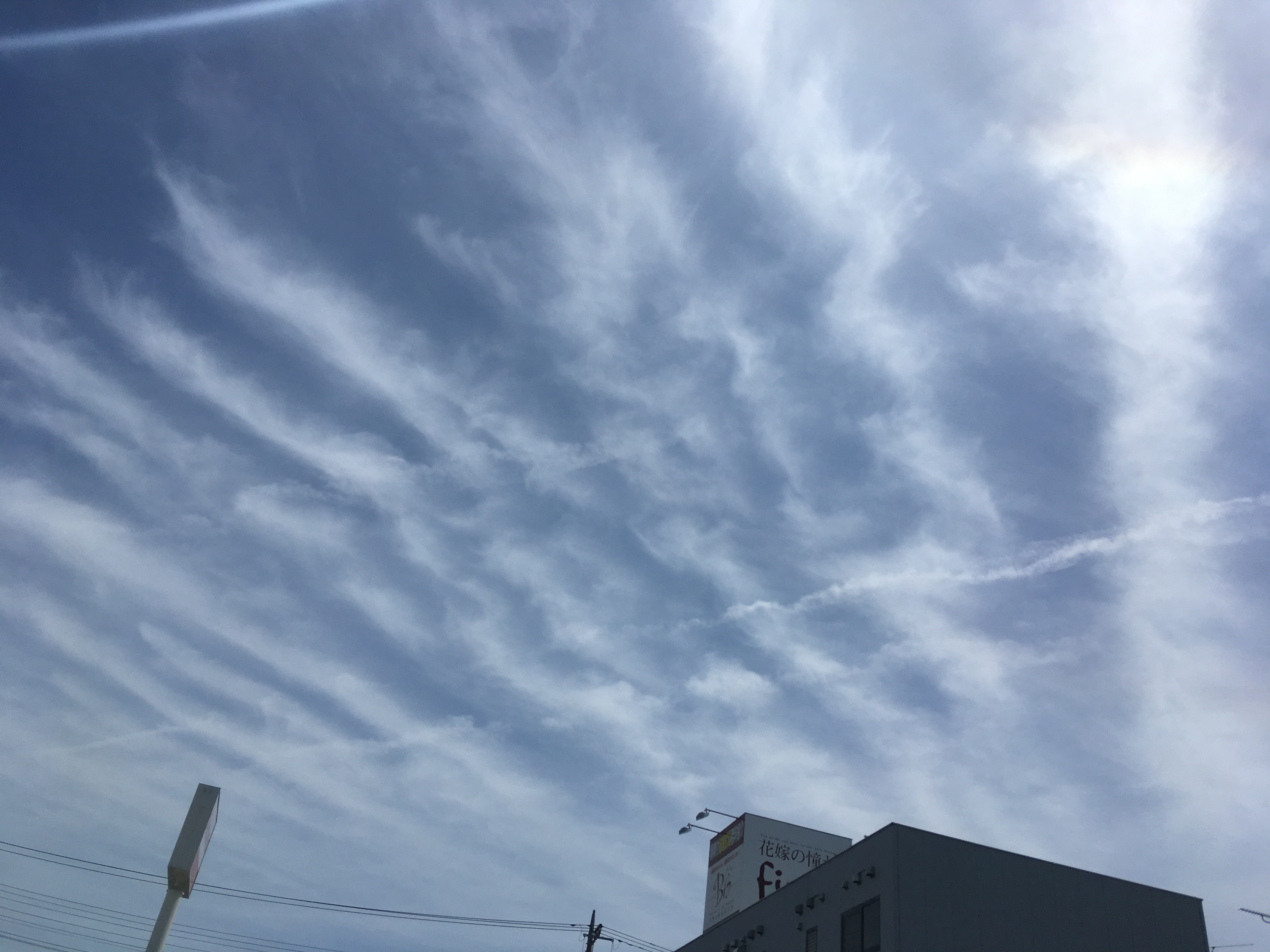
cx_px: 635
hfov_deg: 61.7
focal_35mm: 29
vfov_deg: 48.2
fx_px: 1064
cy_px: 476
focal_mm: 4.15
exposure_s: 1/5917
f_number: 2.2
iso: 25
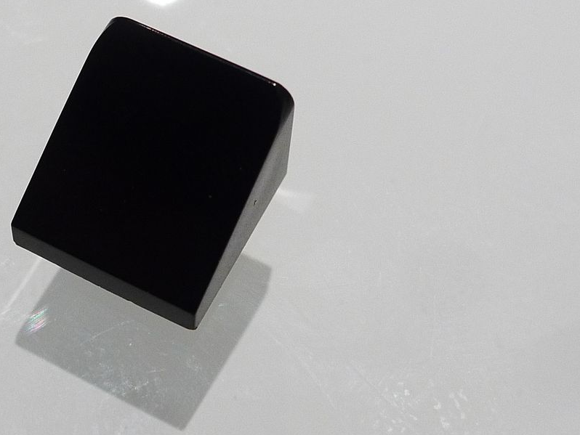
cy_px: 190
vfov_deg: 18.4
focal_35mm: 80
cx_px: 148
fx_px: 1341
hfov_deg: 24.2
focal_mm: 7.4
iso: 200
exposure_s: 1/25
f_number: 4
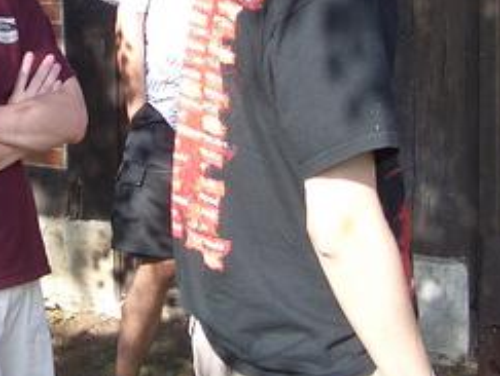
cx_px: 2
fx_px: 1331
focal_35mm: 92
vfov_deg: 15.6
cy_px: -53
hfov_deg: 20.6
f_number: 2.6
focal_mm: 5.8
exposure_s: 1/320
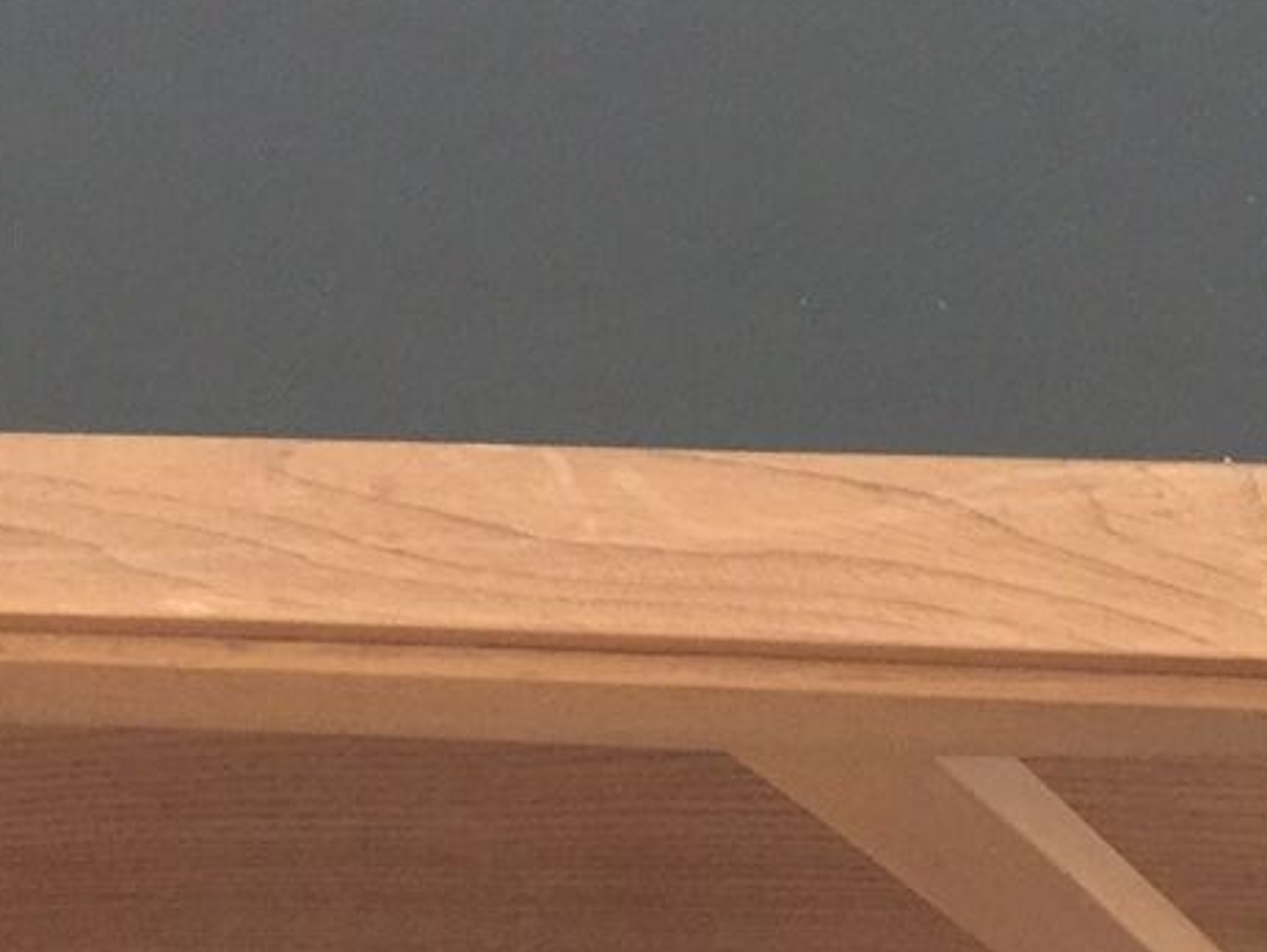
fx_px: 3773
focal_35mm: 103
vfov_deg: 14.1
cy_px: -50
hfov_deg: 18.9
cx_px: 224
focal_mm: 4.15
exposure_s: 1/10
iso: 100
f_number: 2.2
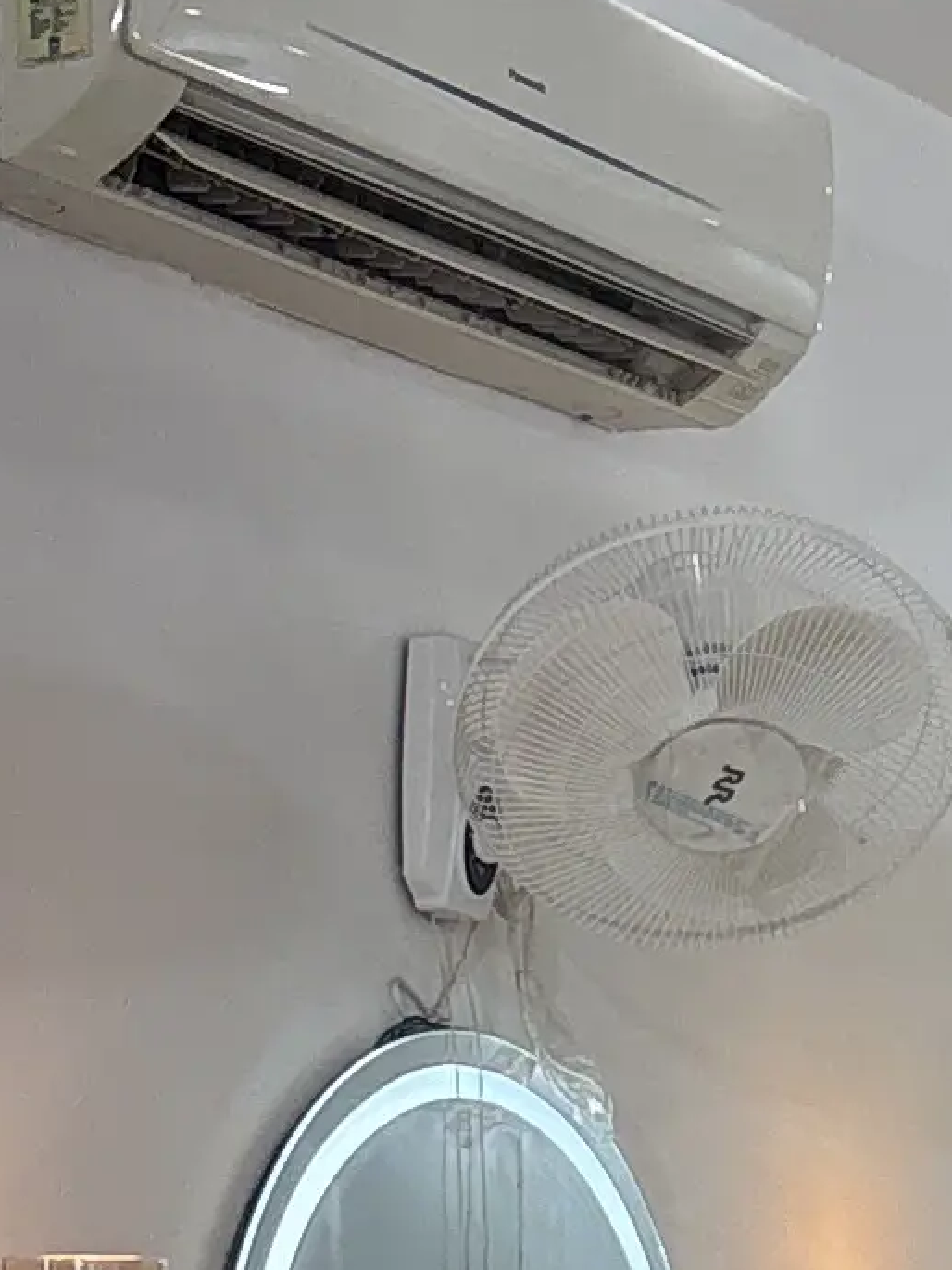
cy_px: 1492
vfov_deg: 12.6
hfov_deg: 9.5
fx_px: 5609
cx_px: 1228
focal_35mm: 153
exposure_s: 1/100
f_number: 1.6
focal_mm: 5.96
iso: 80
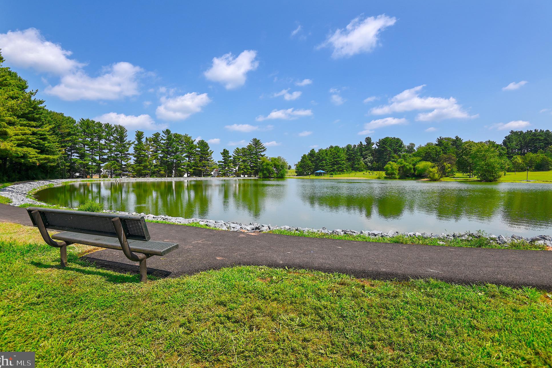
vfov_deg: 70.4
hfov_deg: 93.2
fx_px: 261
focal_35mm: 17
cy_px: 177
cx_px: 265
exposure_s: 1/500
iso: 100
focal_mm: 16
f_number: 8
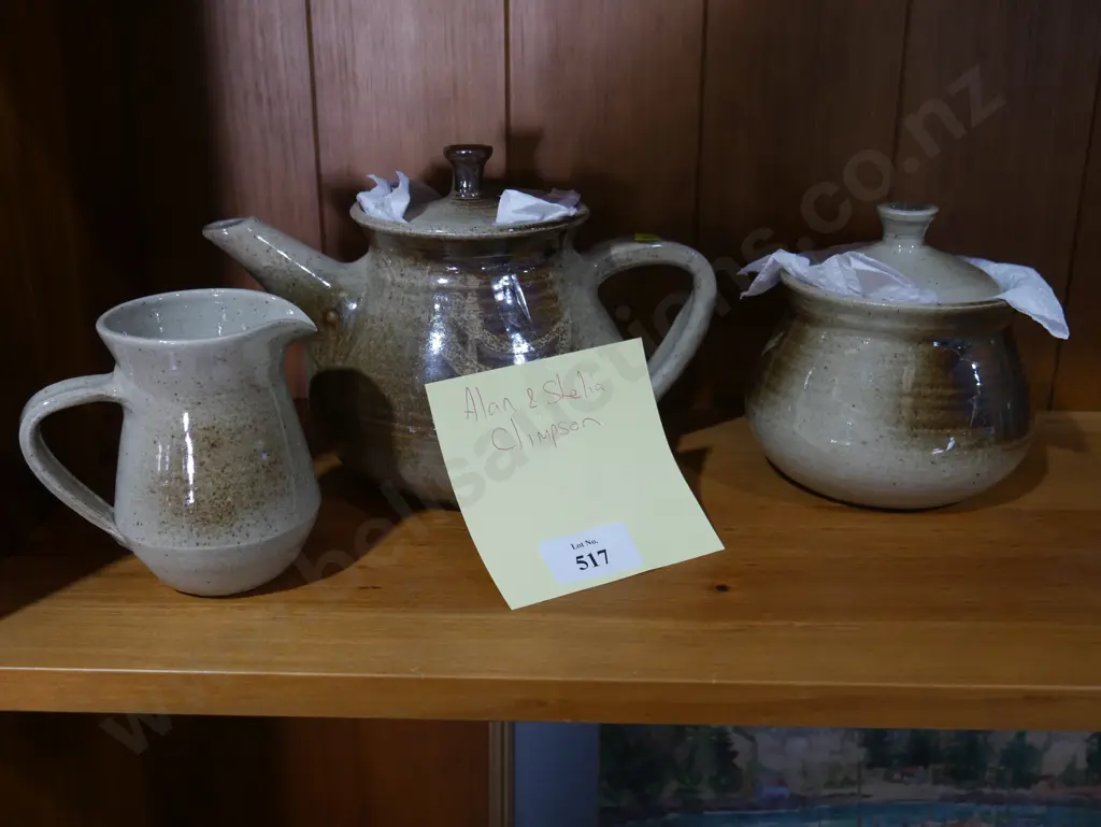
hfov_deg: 51.3
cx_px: 550
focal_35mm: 36
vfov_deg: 39.7
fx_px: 1146
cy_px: 414
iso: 400
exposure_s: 1/60
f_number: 4
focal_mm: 18
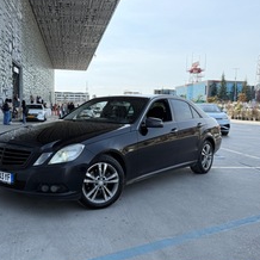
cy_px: 129
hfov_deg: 47.1
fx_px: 297
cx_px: 111
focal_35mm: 35
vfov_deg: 47.2
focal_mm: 6.76
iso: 100
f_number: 1.78
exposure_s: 1/909
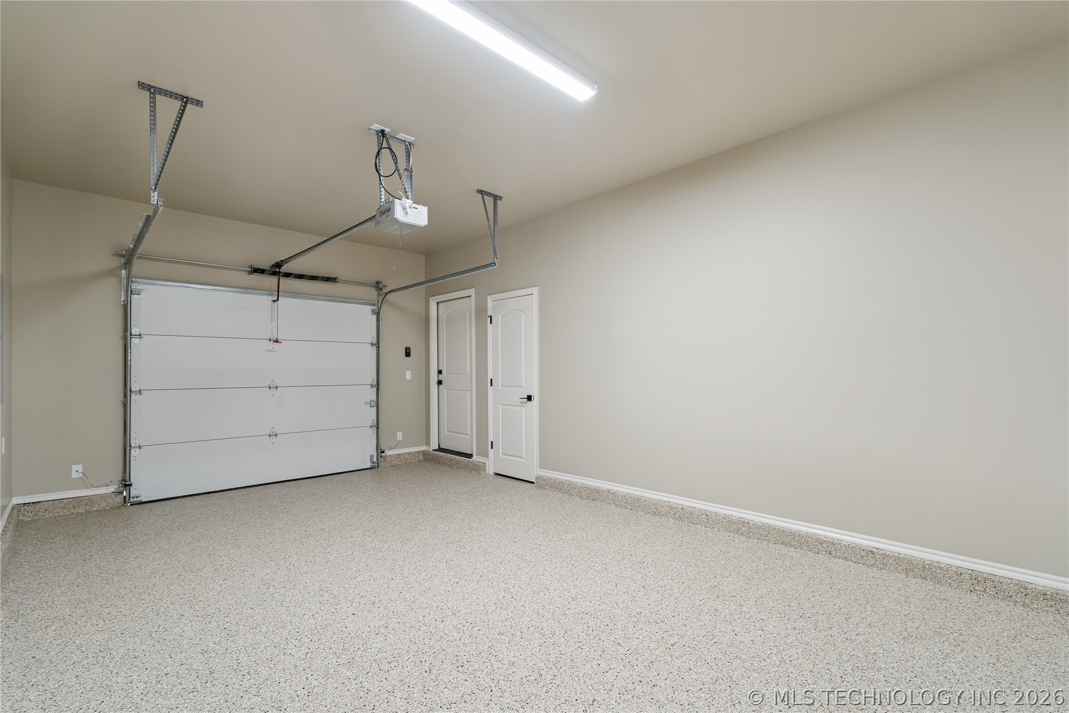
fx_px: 475
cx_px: 534
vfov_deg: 73.7
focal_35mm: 16
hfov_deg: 96.7
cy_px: 356
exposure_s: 1/13
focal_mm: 16
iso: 200
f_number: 5.6
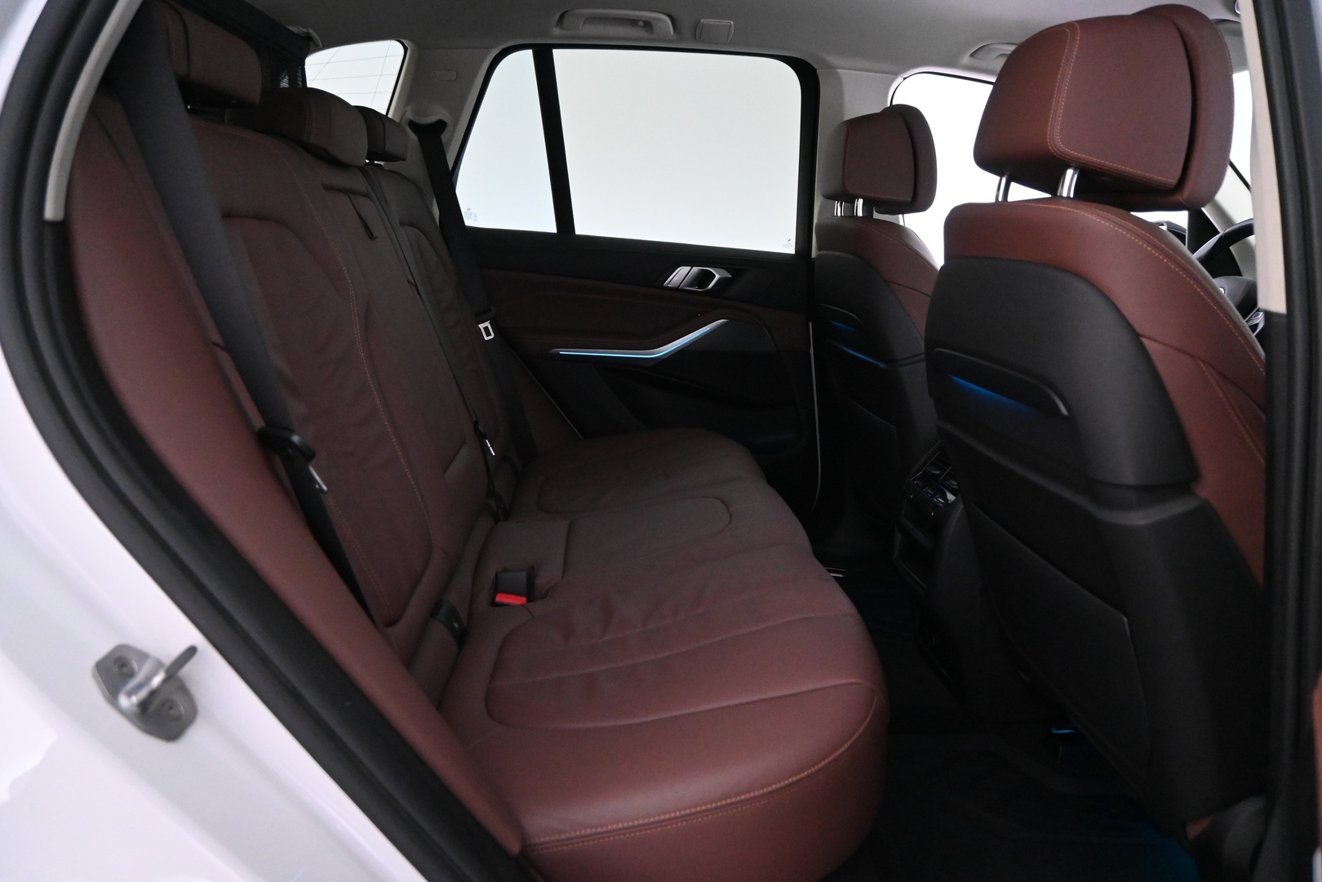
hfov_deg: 67.4
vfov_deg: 47.9
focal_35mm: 27
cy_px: 441
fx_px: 991
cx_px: 661
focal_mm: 18
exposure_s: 1/60
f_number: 3.5
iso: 5000
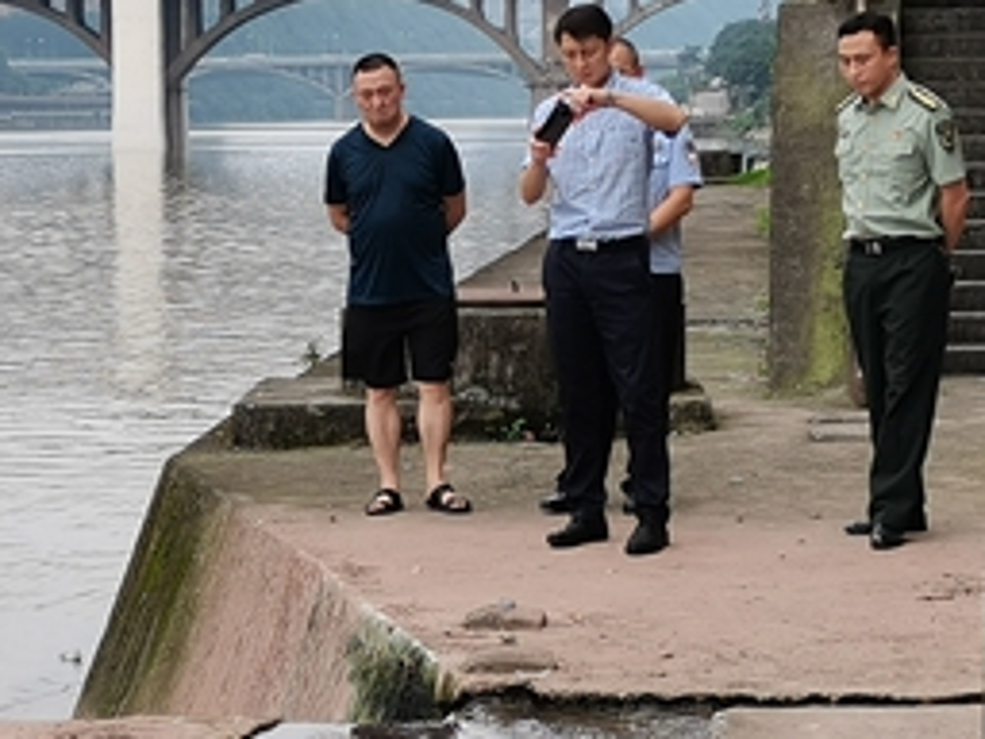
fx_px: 3557
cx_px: 250
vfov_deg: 11.8
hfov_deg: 15.7
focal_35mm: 125
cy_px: 608
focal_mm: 5.58
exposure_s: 1/341
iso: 50
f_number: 1.8
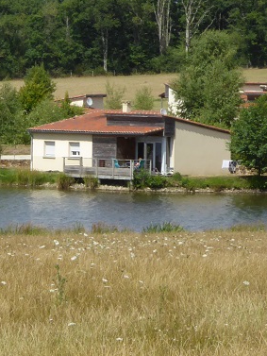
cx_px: -111
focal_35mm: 228
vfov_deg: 8.7
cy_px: 160
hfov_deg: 6.5
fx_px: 2343
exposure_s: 1/500
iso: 200
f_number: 8
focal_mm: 15
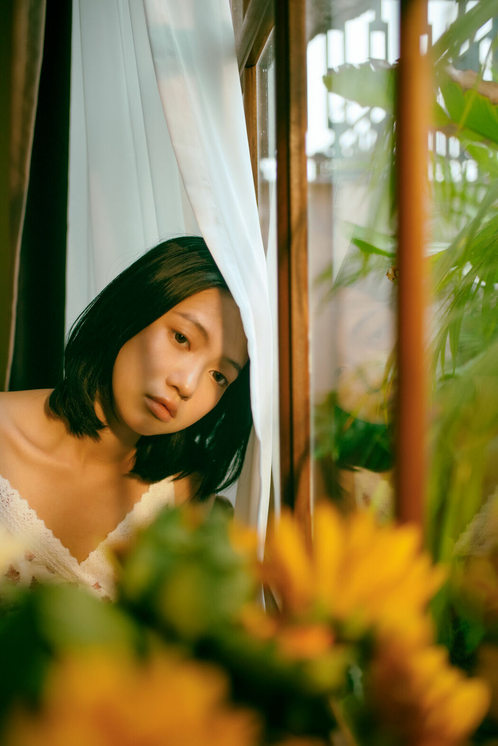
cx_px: 249
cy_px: 373
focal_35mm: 35
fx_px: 726
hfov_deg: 37.9
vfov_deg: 54.4
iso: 800
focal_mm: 35
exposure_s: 1/3200
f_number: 1.8
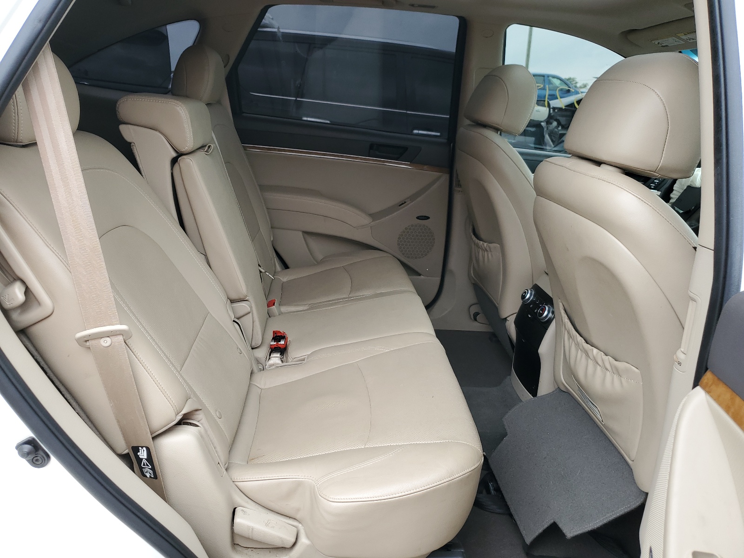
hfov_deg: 67.3
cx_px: 372
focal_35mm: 26
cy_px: 279
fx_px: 559
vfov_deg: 53.1
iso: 50
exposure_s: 1/172
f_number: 1.5
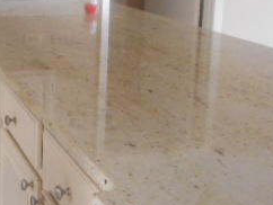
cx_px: 15
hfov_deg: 28.0
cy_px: 38
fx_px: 521
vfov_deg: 22.0
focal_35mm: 66
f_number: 3.7
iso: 500
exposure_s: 1/25
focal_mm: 4.5
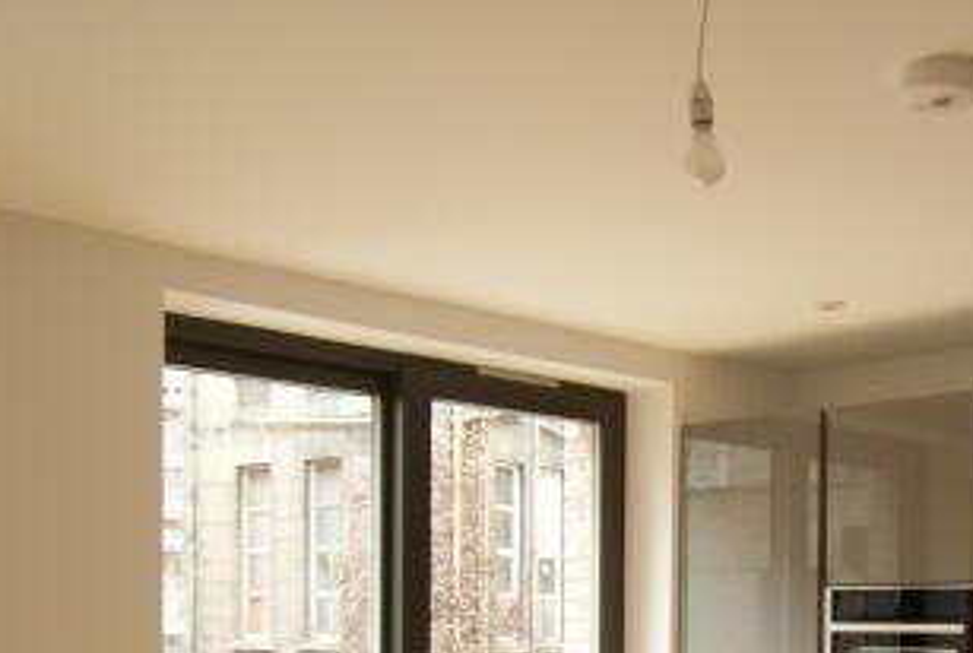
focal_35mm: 50
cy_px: 905
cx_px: 792
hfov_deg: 37.9
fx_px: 1354
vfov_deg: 23.2
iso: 100
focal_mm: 10
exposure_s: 1/40
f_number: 4.5
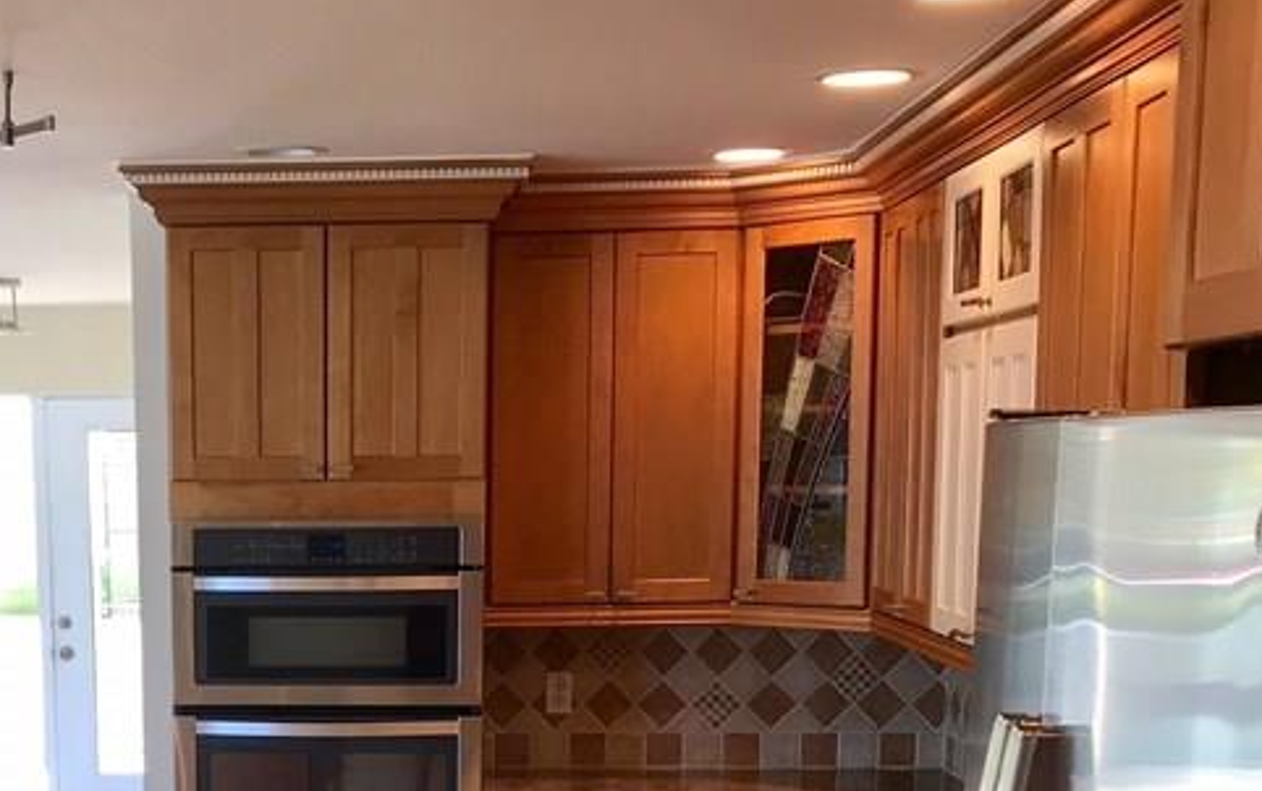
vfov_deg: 20.0
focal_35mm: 63
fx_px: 2168
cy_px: 817
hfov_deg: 31.7
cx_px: 270
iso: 25
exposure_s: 1/40
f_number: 1.8
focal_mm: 3.99
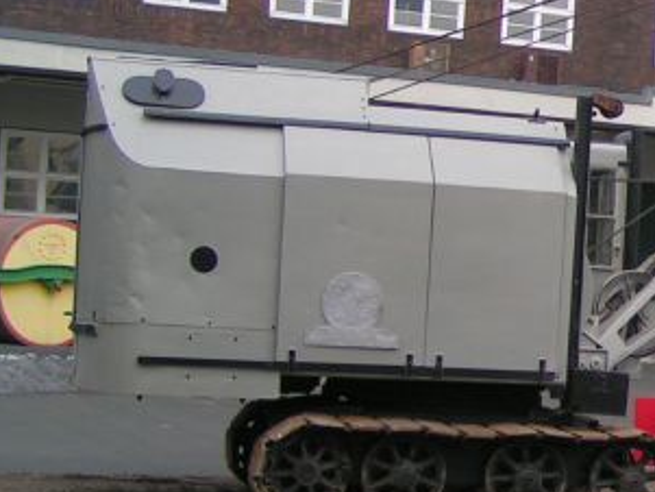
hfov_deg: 18.2
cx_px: 846
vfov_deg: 14.7
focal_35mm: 101
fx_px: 1912
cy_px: 233
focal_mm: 5.8
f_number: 2.8
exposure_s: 1/250
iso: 50
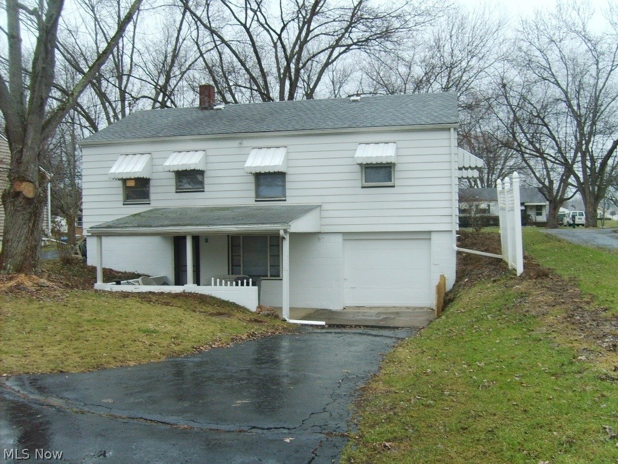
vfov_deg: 40.7
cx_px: 309
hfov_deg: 52.6
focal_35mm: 35
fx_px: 625
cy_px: 232
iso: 66
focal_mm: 5.8
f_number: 2.8
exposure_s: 1/30
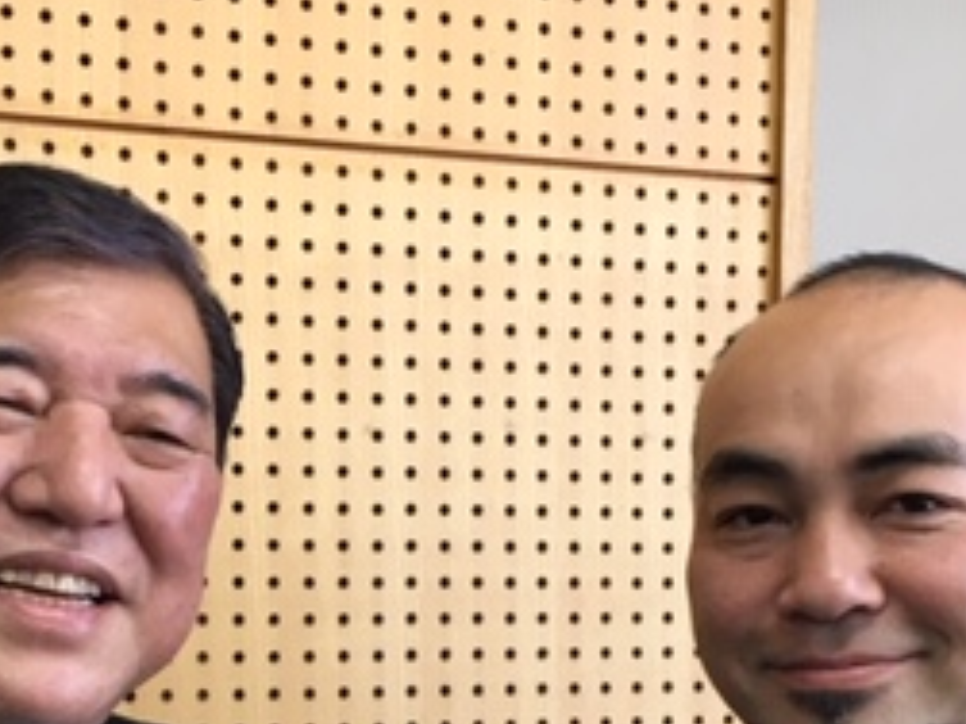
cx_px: 343
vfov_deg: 19.3
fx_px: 2064
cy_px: 728
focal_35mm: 74
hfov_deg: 26.2
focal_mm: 4.15
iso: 32
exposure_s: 1/30
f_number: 2.2
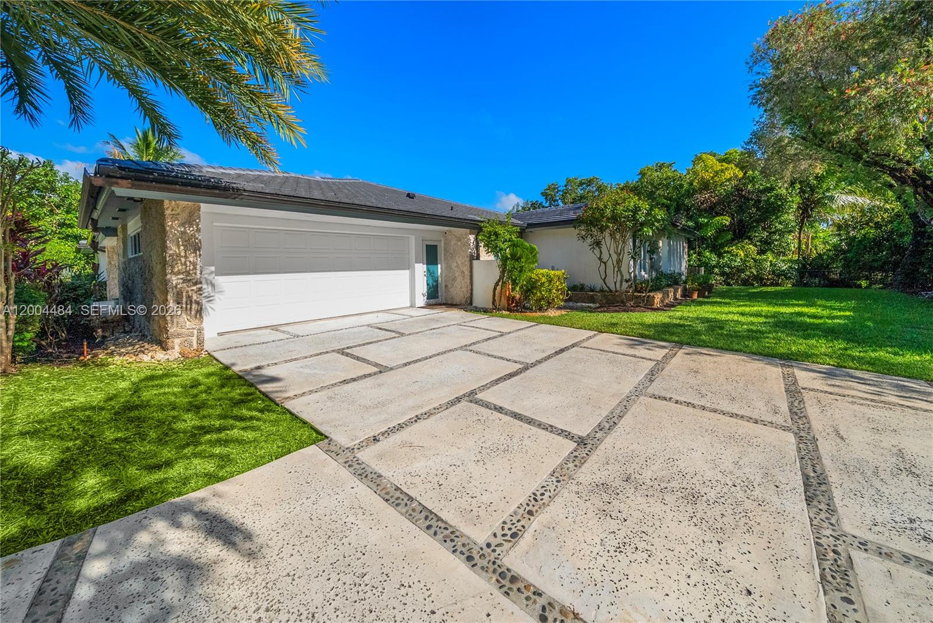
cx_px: 466
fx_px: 311
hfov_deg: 112.6
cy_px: 312
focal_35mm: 12
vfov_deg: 90.1
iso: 250
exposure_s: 1/1600
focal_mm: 12
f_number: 8
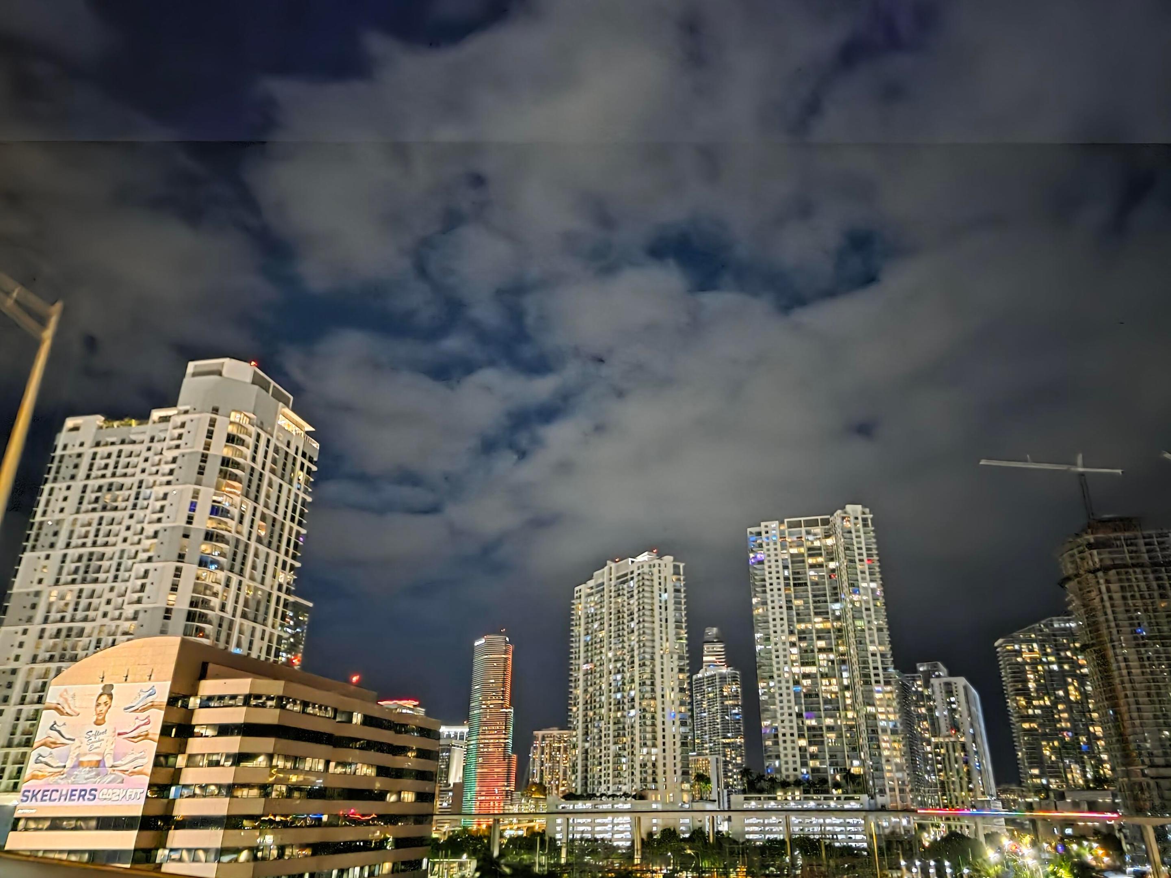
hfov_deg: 73.9
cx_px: 586
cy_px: 439
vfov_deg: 58.9
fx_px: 778
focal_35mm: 23
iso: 2000
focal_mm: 6.3
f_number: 1.7
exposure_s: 1/17.2
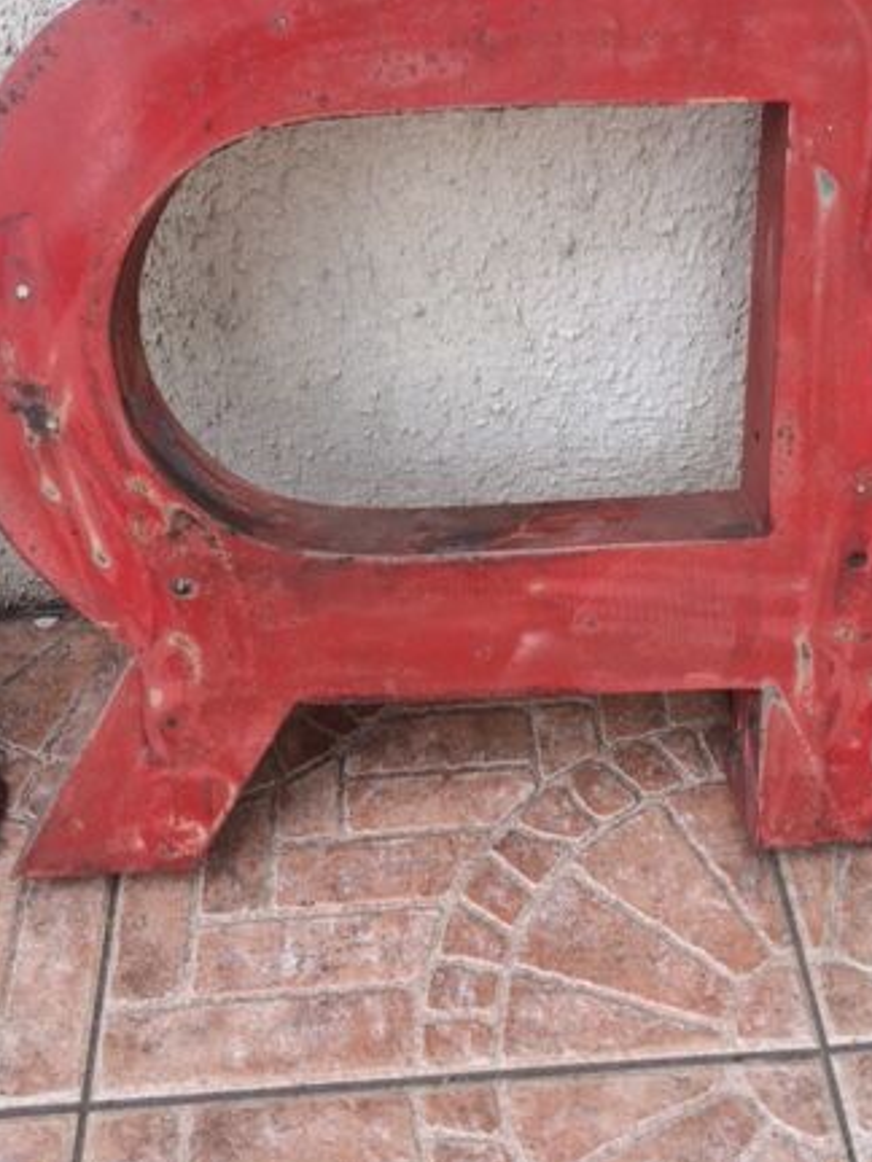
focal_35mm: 43
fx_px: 1444
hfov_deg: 33.6
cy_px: 428
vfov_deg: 43.5
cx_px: 468
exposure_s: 1/363
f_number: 2.2
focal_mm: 4.15
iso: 32
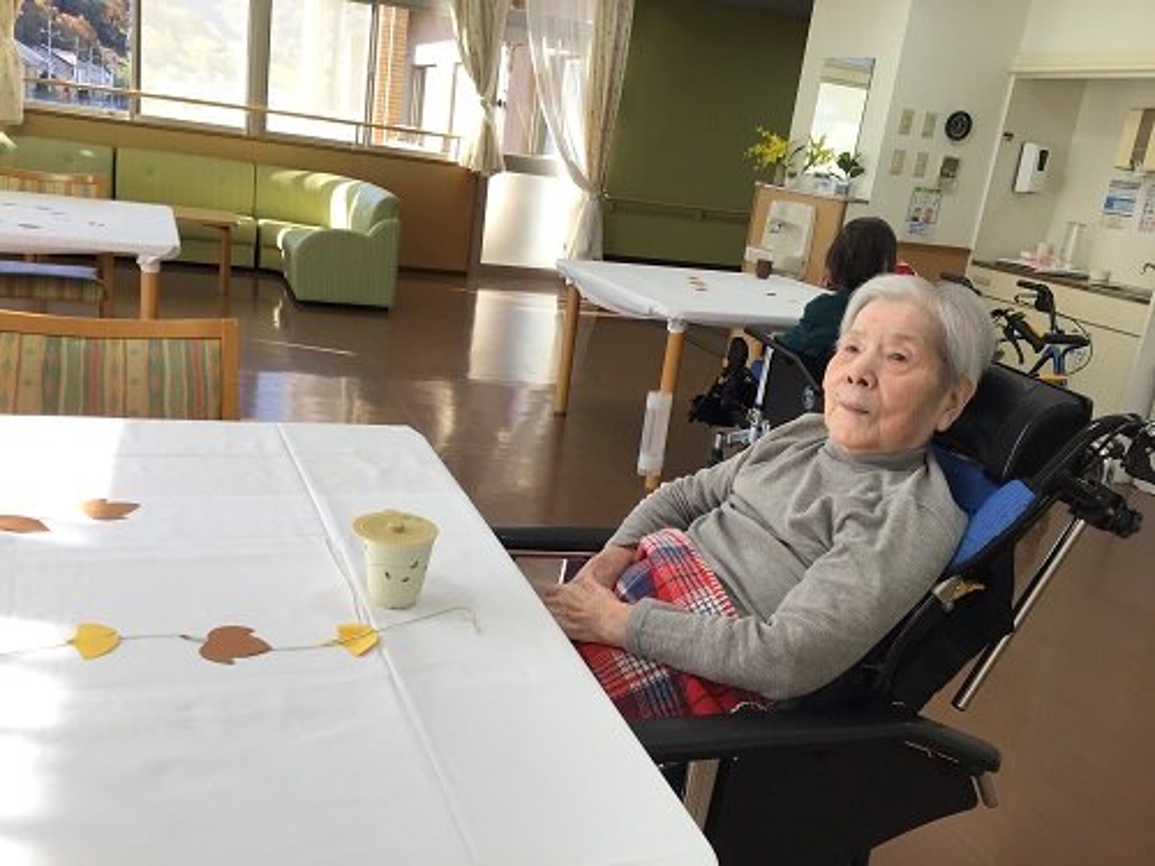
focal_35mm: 31
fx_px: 1034
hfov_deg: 58.4
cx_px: 578
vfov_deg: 45.4
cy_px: 433
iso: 32
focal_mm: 3.3
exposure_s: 1/120
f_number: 2.4
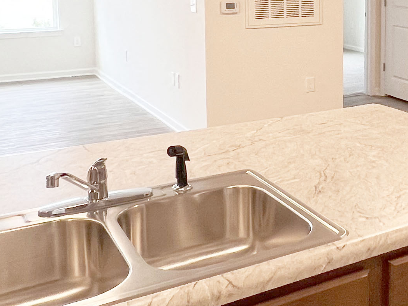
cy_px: 36
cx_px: 410
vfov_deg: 28.1
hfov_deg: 34.6
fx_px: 589
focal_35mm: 50
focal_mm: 1.57
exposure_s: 1/120
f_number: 1.8
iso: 160
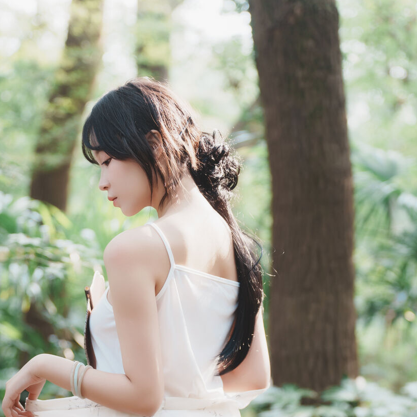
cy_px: 421
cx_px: 158
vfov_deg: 14.8
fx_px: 1581
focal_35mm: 116
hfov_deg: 15.0
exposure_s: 1/200
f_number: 2.5
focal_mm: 62
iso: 125
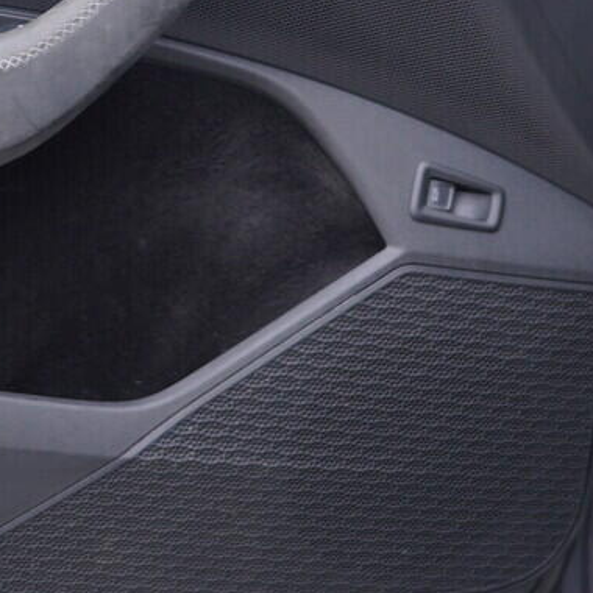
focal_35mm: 116
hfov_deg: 14.6
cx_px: -75
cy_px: 131
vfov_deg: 14.9
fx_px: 2248
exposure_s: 1/40
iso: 160
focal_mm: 24
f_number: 2.8
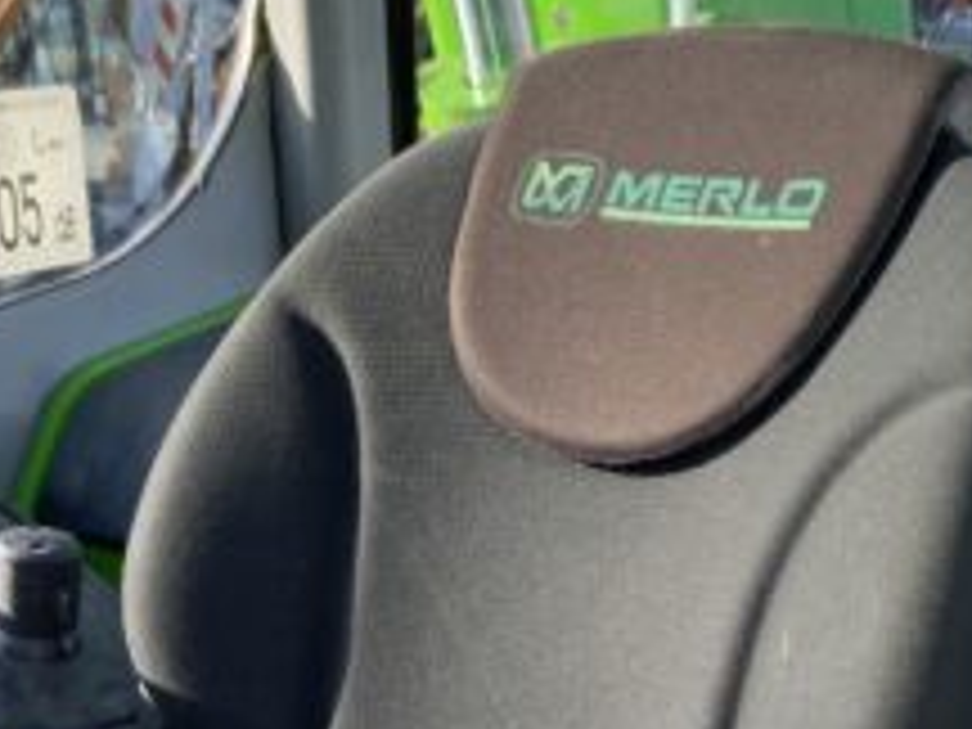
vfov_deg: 16.7
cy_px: 774
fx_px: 2415
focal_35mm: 86
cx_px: 450
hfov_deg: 22.8
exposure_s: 1/280
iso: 16
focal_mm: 3
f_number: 1.8
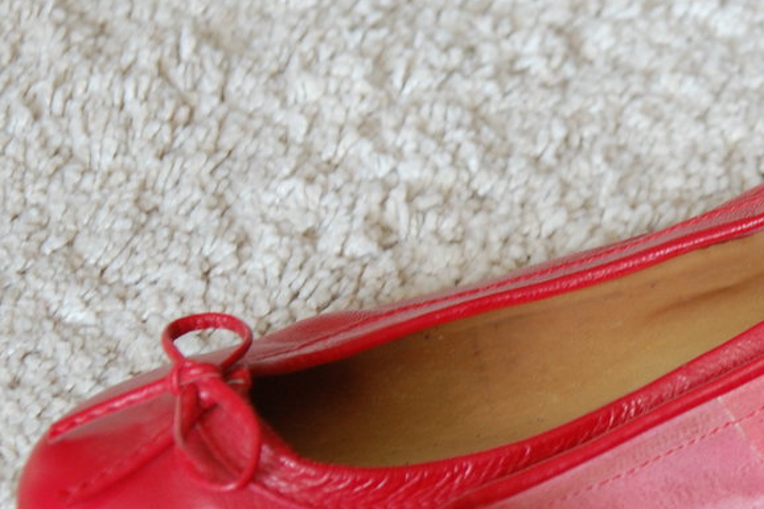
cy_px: 410
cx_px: 793
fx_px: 4137
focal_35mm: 195
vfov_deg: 7.0
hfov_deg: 10.4
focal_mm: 50
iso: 400
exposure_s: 1/50
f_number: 4
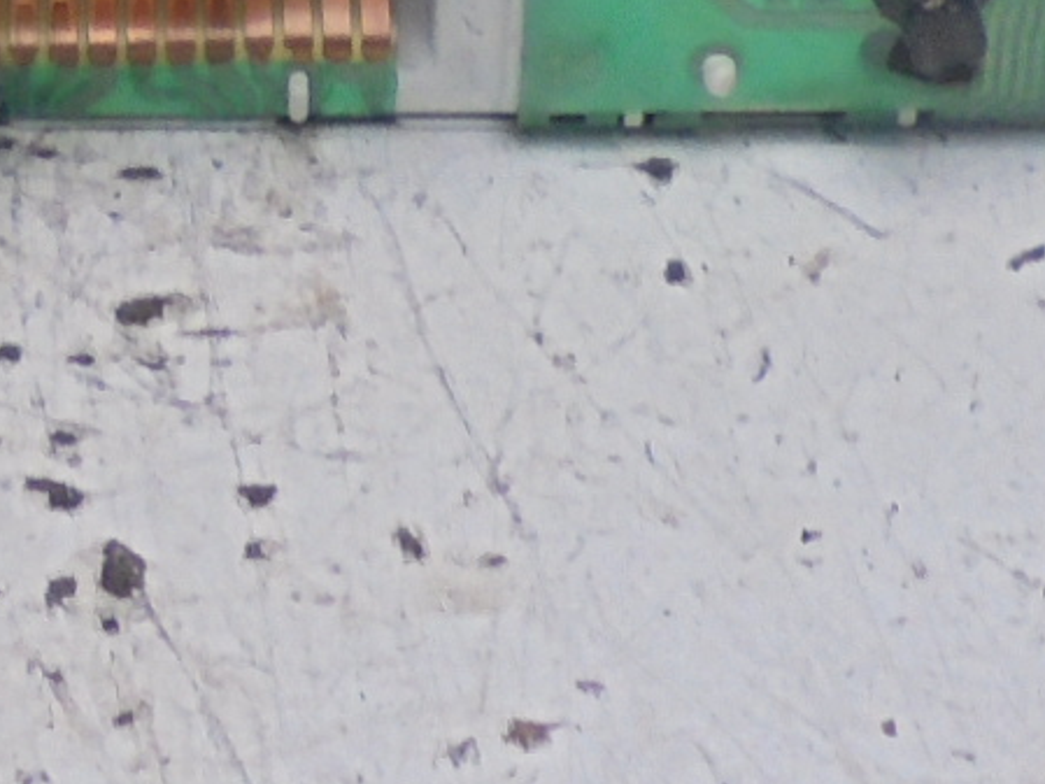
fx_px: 4529
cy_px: -1154
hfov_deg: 13.1
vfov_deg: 8.9
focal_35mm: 150
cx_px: 358
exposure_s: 1/40
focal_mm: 4.6
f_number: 3.5
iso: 100
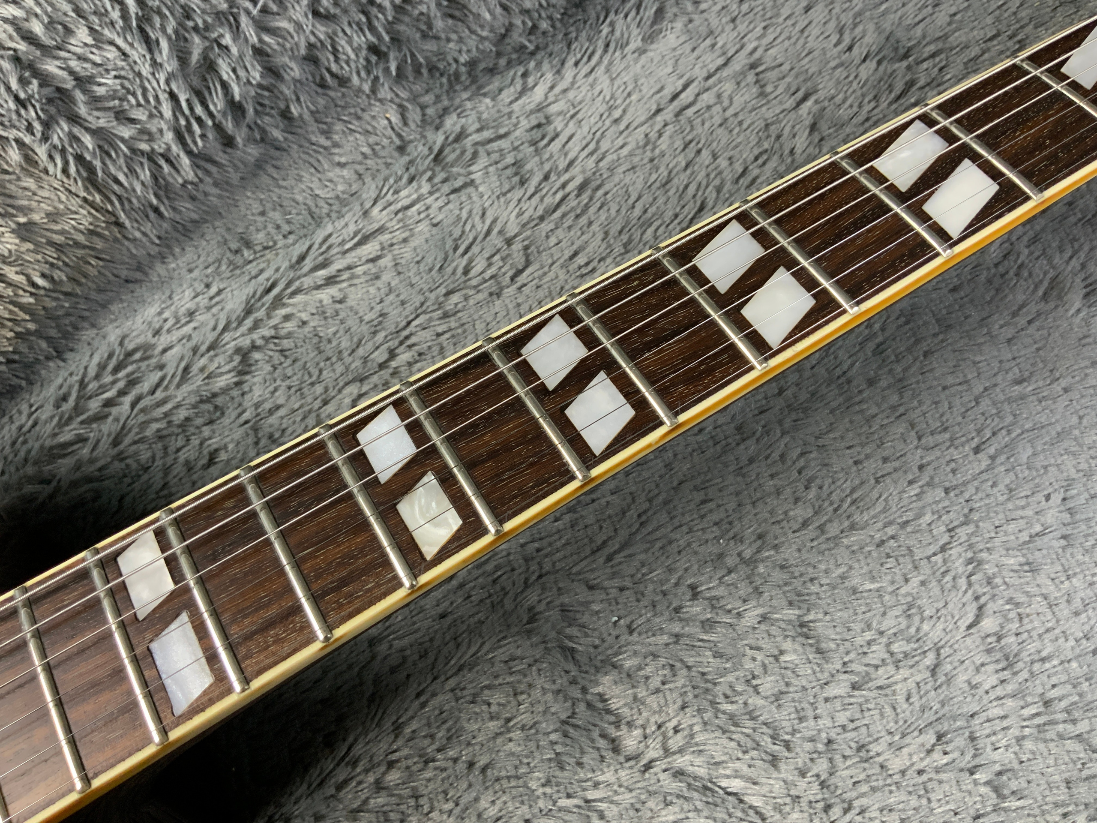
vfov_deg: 48.2
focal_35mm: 29
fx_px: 919
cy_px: 412
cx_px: 548
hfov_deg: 61.7
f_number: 1.8
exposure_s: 1/60
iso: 100
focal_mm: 3
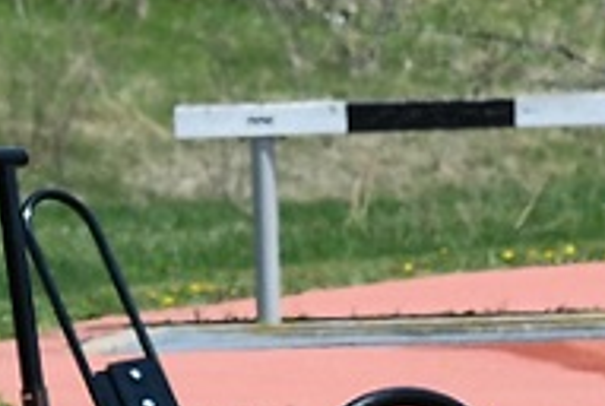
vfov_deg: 2.8
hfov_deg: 4.2
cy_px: 419
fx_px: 8146
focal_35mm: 484
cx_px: -789
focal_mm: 70
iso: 320
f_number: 7.1
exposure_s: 1/1000
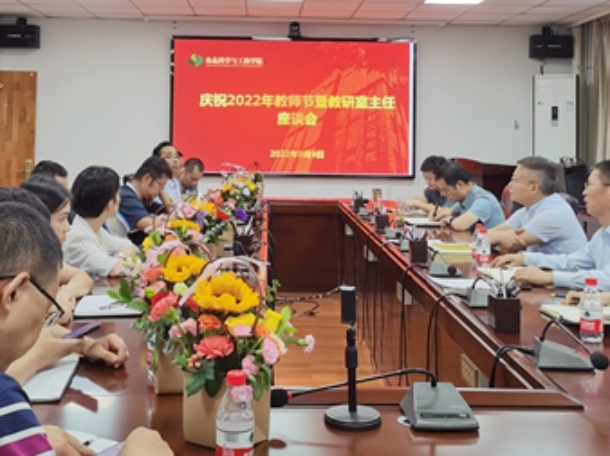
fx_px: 845
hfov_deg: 39.7
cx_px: 282
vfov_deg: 29.7
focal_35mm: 48
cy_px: 112
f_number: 1.8
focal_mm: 5.58
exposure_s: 1/100
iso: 160
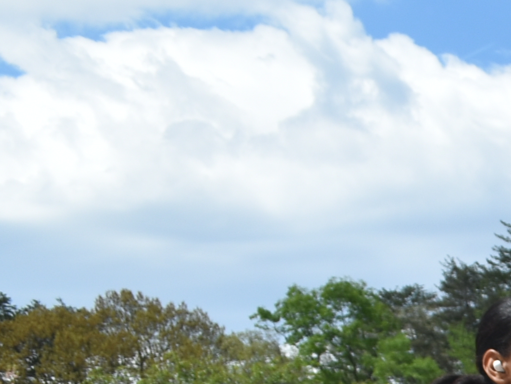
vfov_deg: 9.6
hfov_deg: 11.2
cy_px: 858
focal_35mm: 141
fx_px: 2082
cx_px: 1311
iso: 100
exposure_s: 1/320
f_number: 8
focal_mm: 18
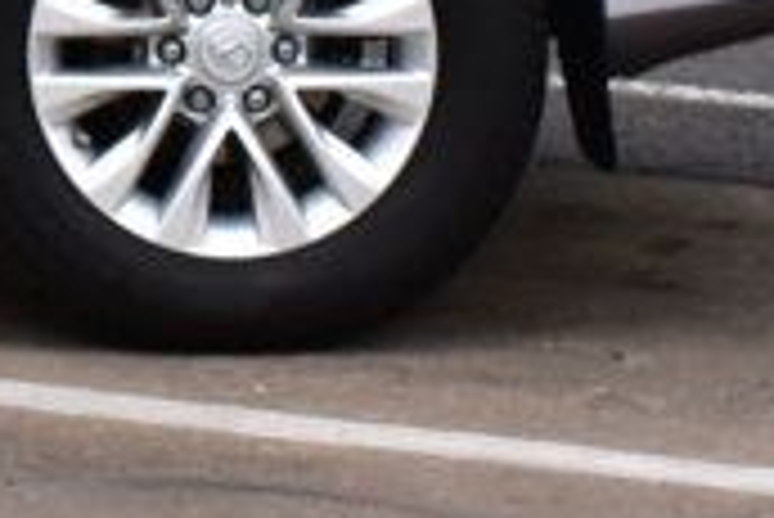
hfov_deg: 6.6
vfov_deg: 4.4
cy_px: -752
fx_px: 6520
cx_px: -702
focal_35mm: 303
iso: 400
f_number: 10
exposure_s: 1/320
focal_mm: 34
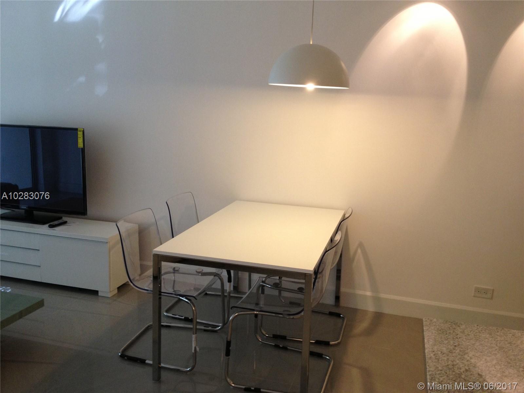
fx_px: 530
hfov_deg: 52.6
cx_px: 262
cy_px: 196
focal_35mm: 35
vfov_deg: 40.7
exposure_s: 1/20
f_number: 2.4
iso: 100
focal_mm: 4.28
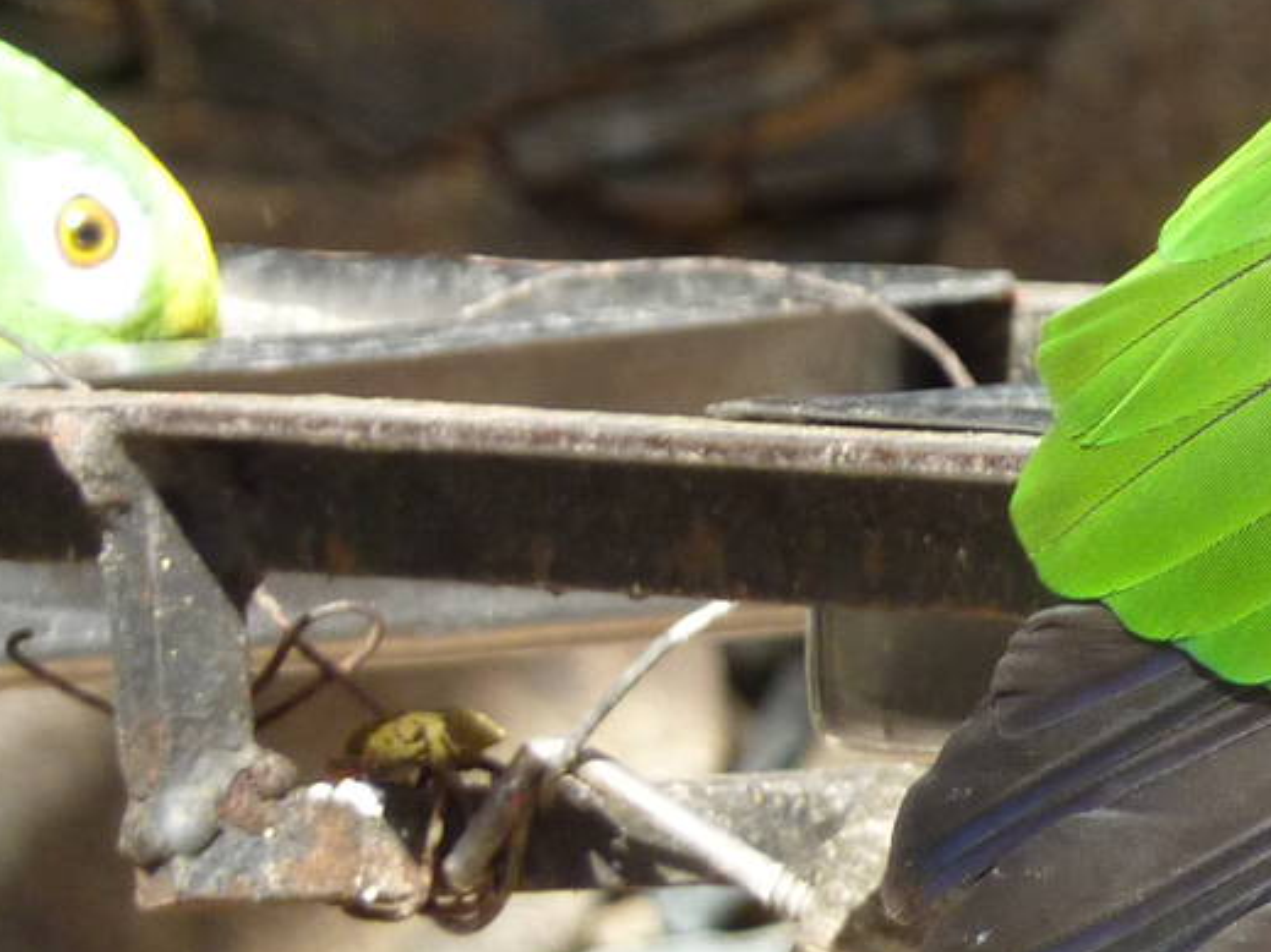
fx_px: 29440
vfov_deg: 1.9
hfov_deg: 2.5
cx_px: 1785
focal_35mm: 802
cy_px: -387
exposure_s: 1/250
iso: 160
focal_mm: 42.6
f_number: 4.7
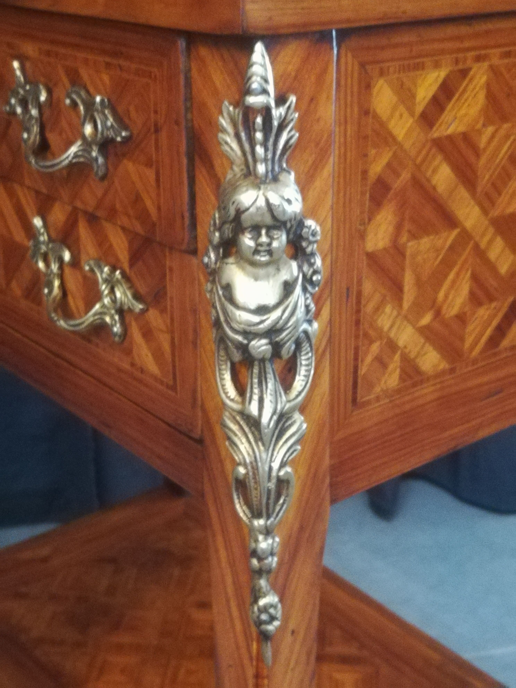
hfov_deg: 29.1
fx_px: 994
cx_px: 258
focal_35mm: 50
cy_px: 344
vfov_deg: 38.2
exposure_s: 1/14.3
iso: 1250
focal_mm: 3.83
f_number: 2.2
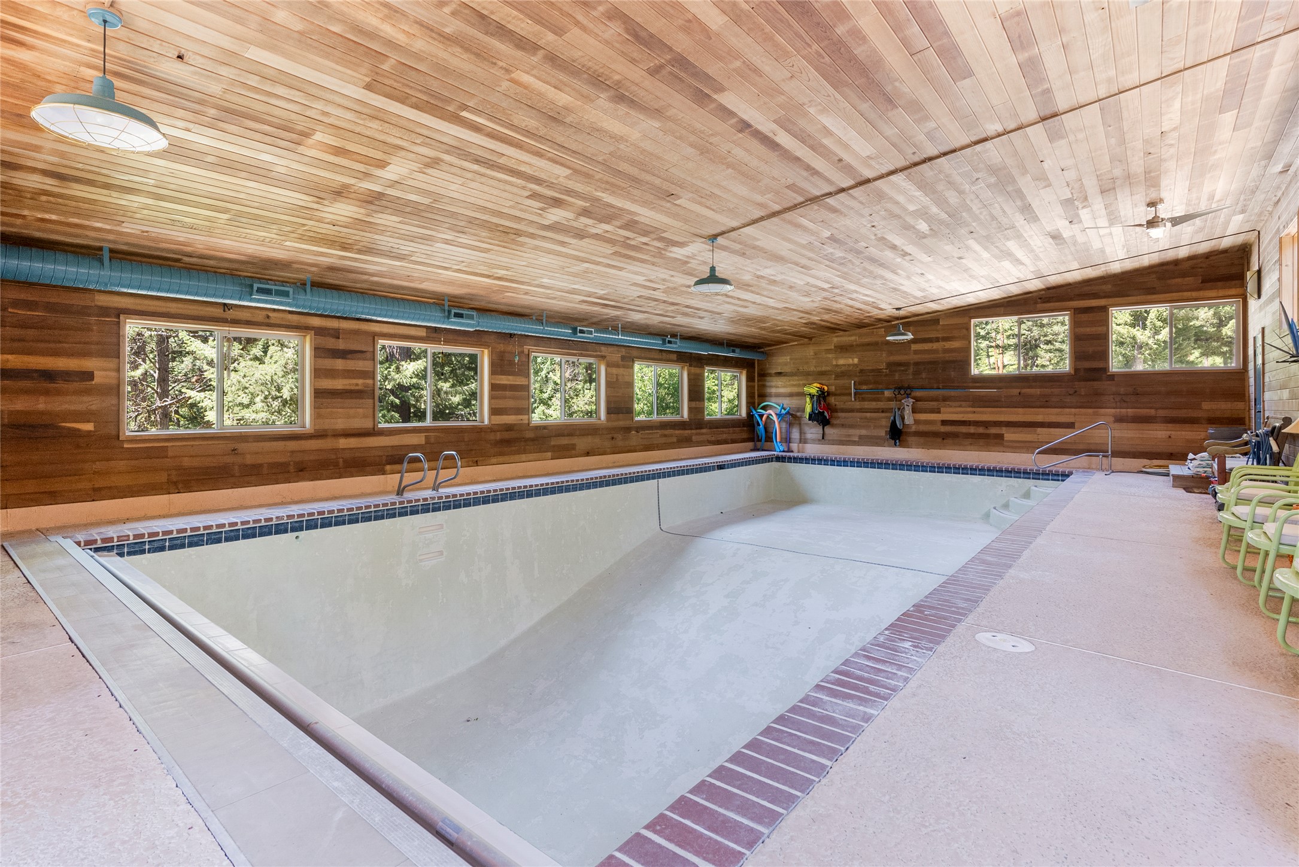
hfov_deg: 96.7
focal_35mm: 16
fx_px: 578
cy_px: 434
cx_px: 650
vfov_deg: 73.8
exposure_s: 1/25
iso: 1600
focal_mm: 16
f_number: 10
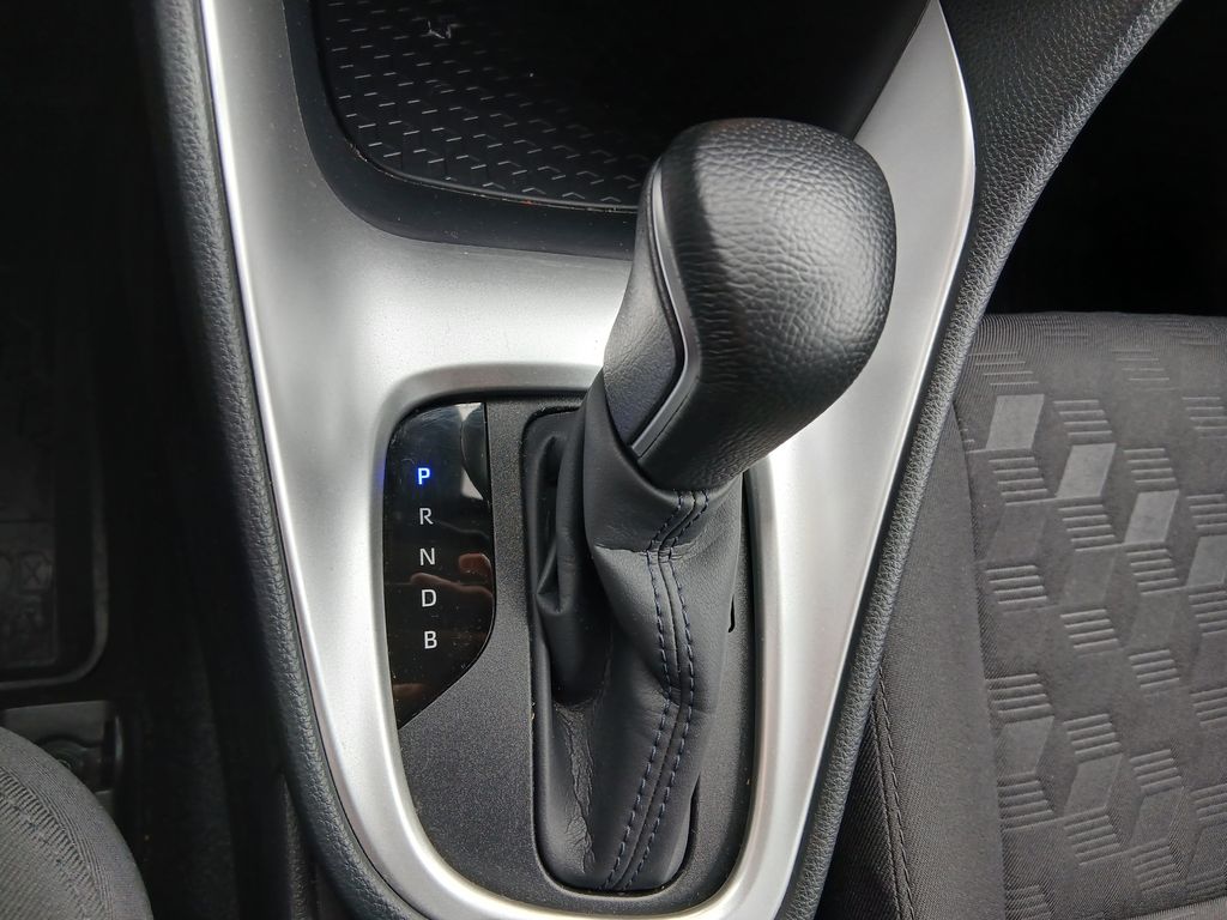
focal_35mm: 26
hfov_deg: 67.3
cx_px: 614
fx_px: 922
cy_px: 460
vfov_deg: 53.1
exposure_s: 1/50
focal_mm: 3.98
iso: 80
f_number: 1.8
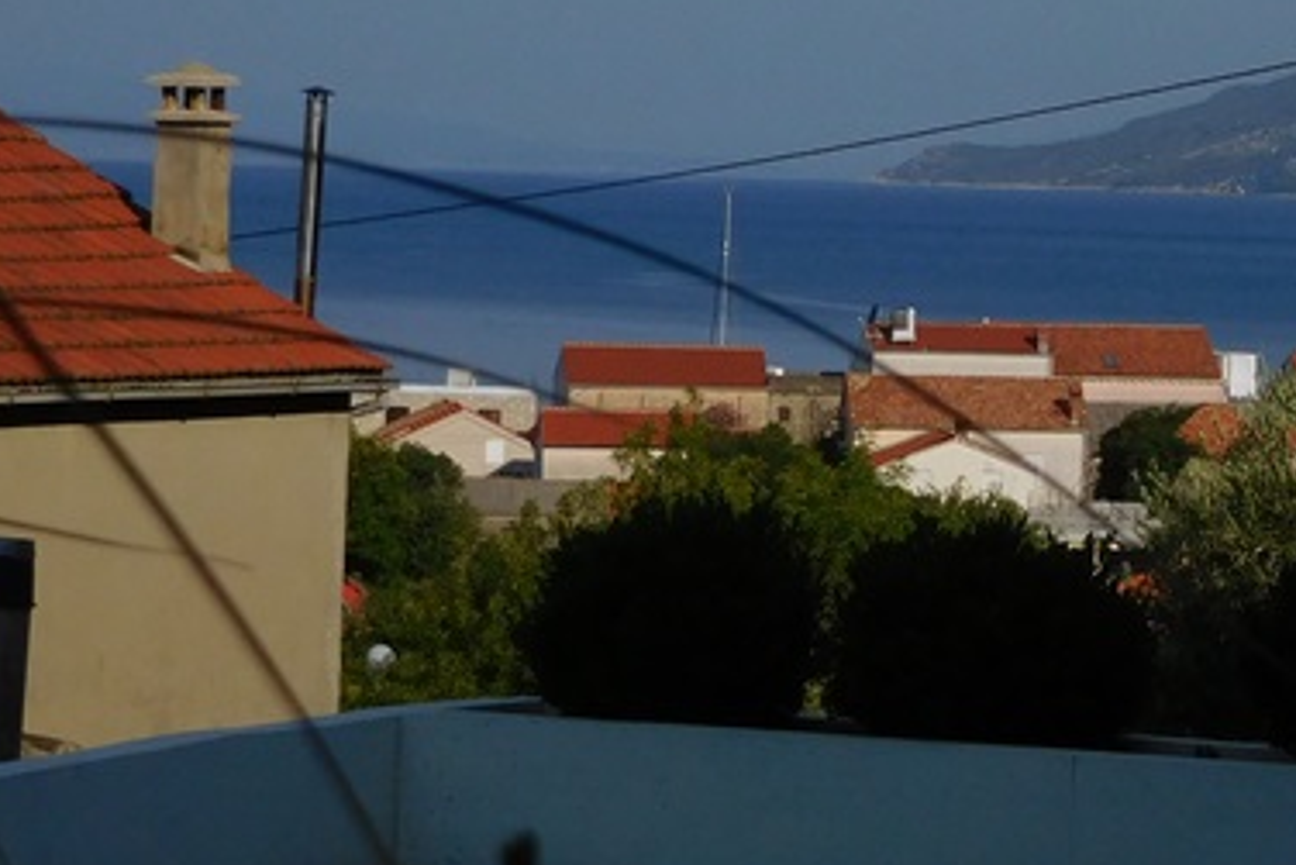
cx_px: 1606
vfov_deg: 9.0
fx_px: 5474
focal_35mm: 152
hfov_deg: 13.1
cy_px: 117
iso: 125
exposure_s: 1/500
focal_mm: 9.8
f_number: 8.4
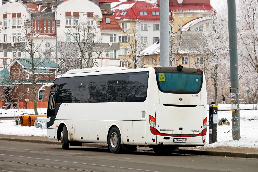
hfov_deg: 15.2
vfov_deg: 10.2
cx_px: 129
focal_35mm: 135
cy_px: 86
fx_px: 967
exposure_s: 1/320
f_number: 5.6
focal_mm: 90
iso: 400
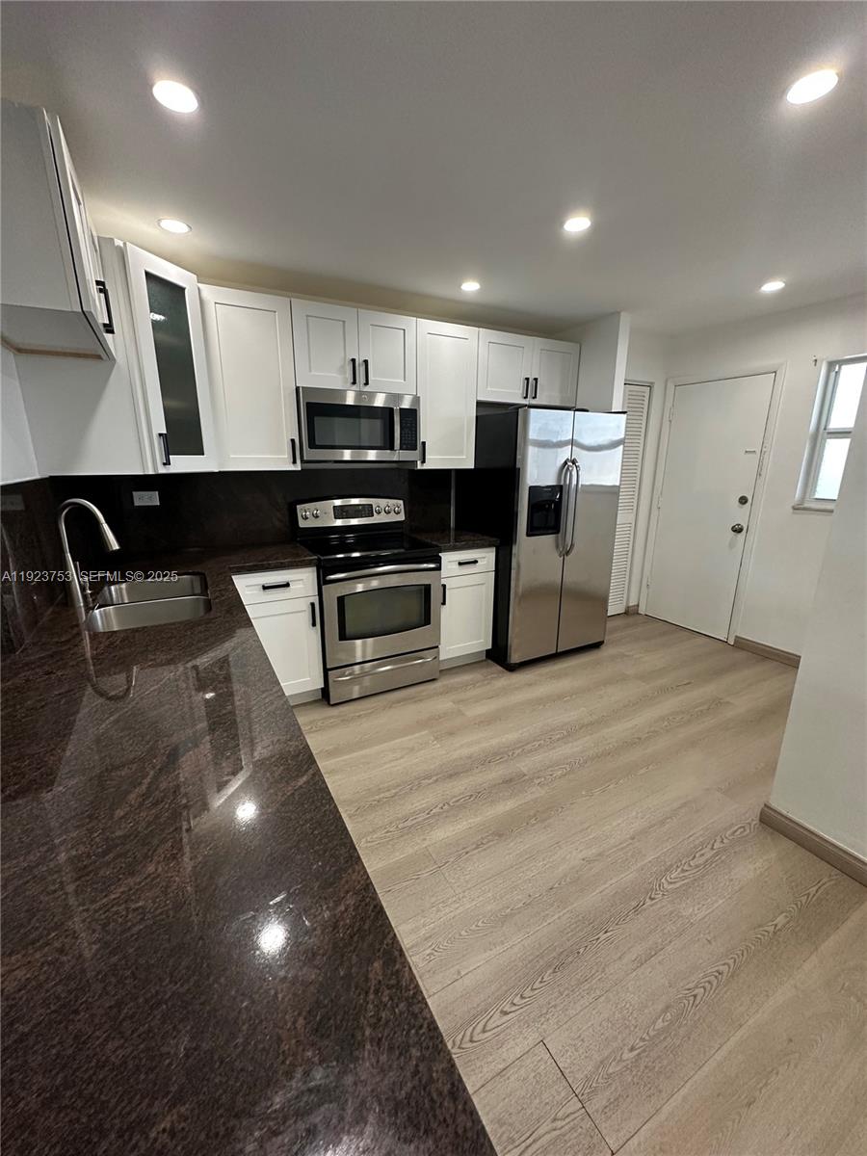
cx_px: 434
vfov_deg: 102.1
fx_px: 468
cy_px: 578
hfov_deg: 85.7
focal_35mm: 14
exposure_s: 1/120
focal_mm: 2.22
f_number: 2.2
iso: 250
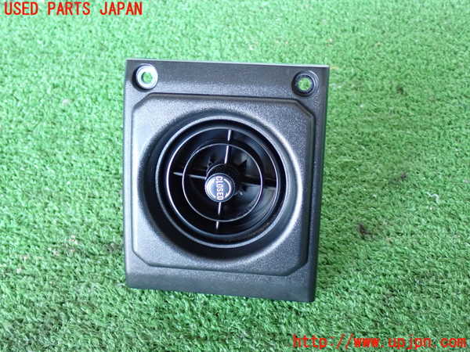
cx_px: 235
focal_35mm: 44
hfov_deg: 42.9
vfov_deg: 32.9
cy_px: 176
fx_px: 597
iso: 800
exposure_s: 1/25
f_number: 2.9
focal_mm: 7.84
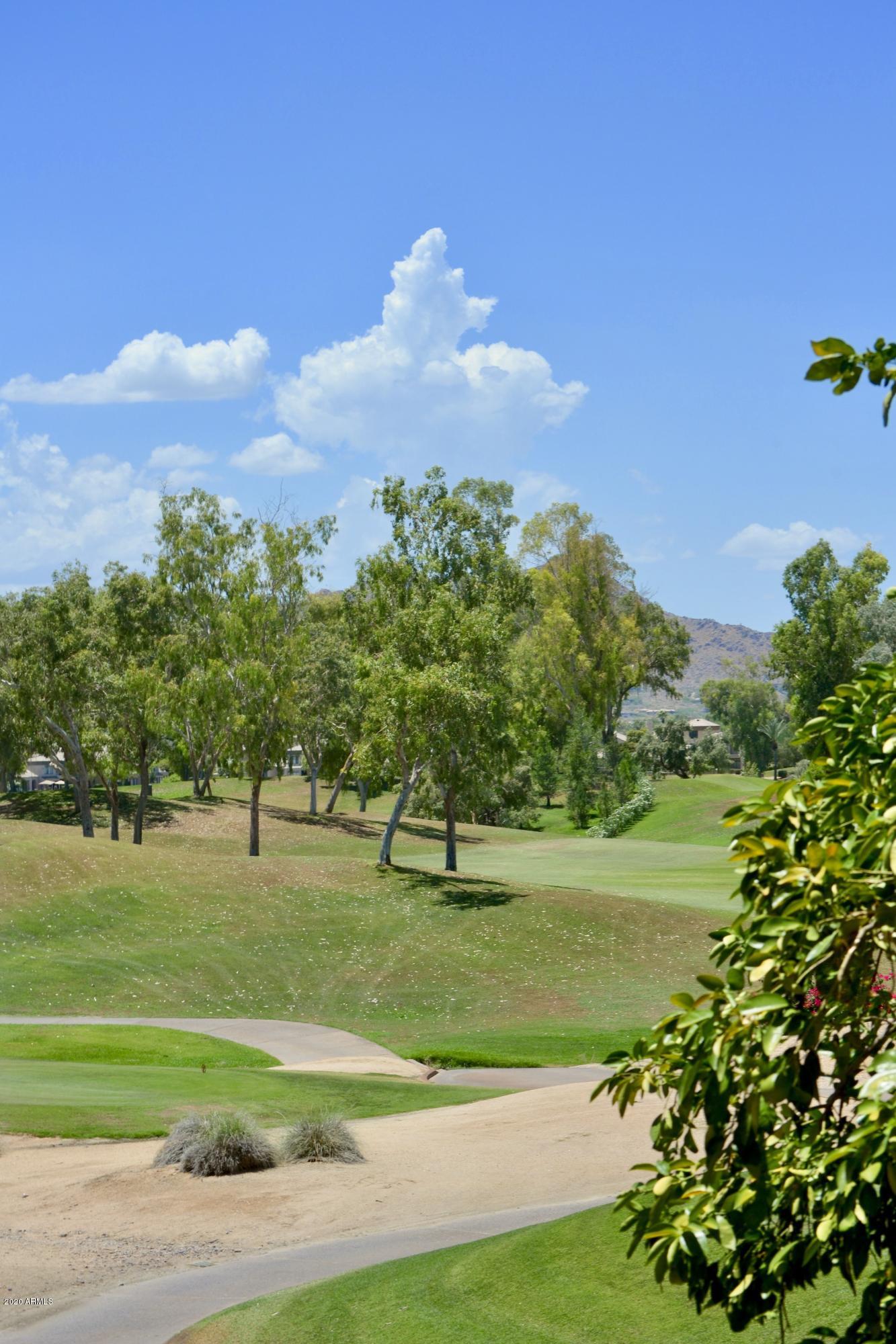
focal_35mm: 82
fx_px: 3080
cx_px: 448
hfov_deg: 16.6
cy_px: 672
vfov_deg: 24.6
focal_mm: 55
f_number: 8
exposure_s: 1/250
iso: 100
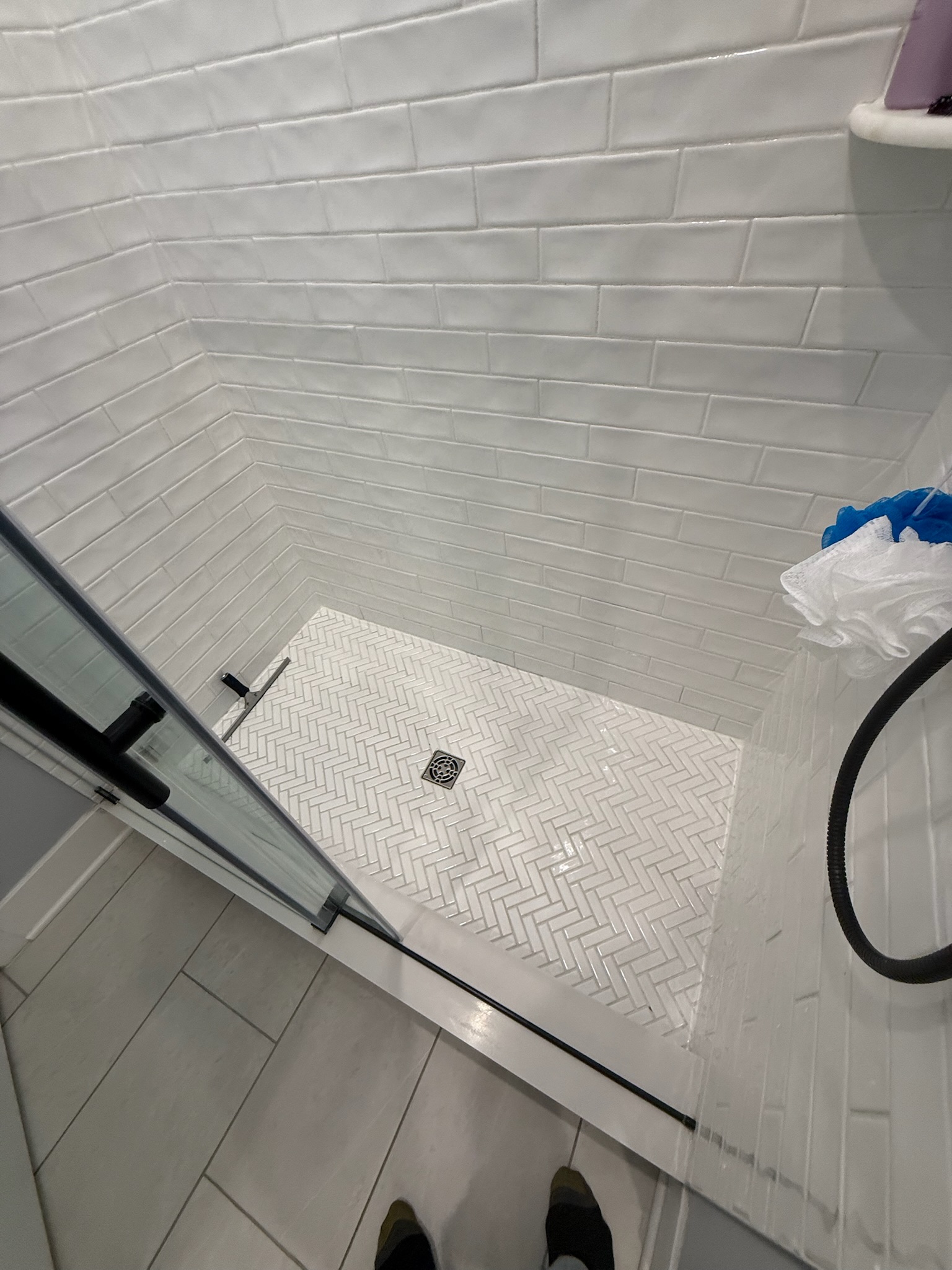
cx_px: 476
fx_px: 513
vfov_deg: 102.1
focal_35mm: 14
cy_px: 635
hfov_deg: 85.7
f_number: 2.2
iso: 250
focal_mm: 2.22
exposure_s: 1/120
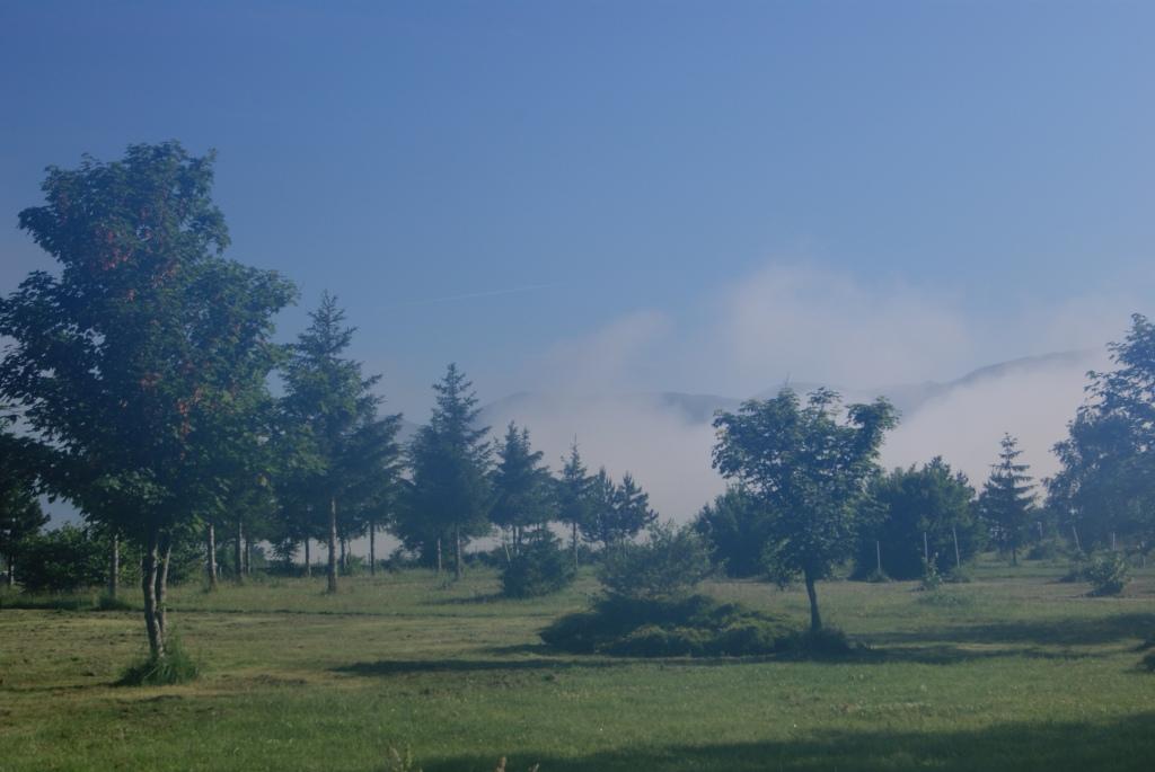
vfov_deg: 25.8
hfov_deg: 37.8
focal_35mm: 52
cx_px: 578
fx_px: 1686
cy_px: 386
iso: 100
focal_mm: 35
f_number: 11
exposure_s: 1/250
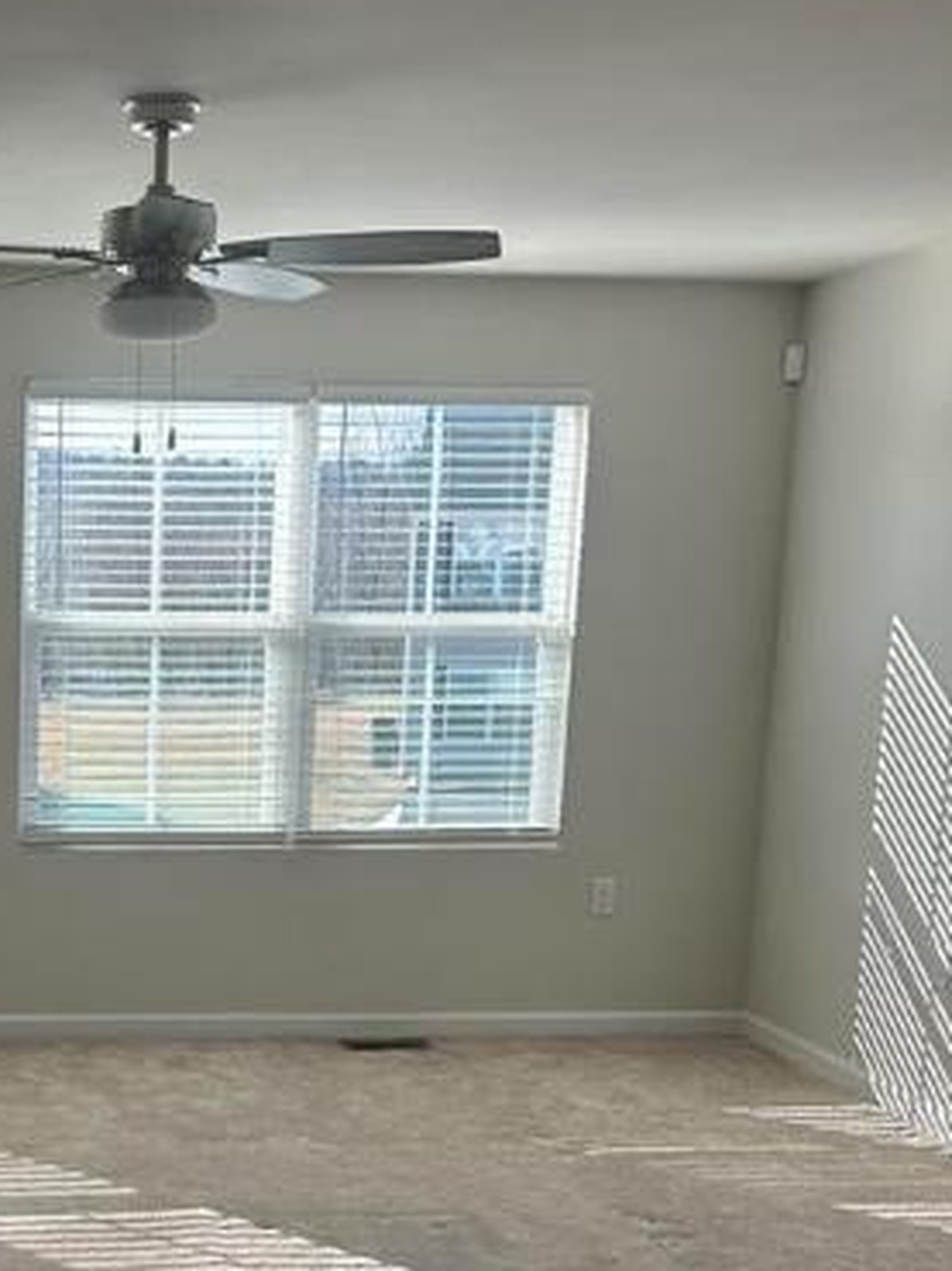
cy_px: 890
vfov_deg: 35.1
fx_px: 1982
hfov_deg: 25.8
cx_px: 34
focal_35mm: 54
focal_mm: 5.7
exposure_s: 1/427
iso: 50
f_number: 1.5
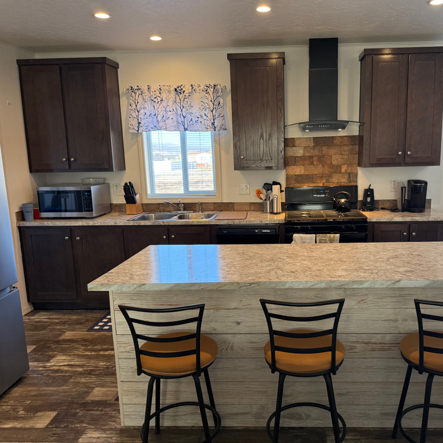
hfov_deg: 55.1
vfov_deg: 55.6
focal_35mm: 29
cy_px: 223
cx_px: 274
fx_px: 420
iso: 200
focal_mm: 6.76
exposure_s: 1/144
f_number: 1.78
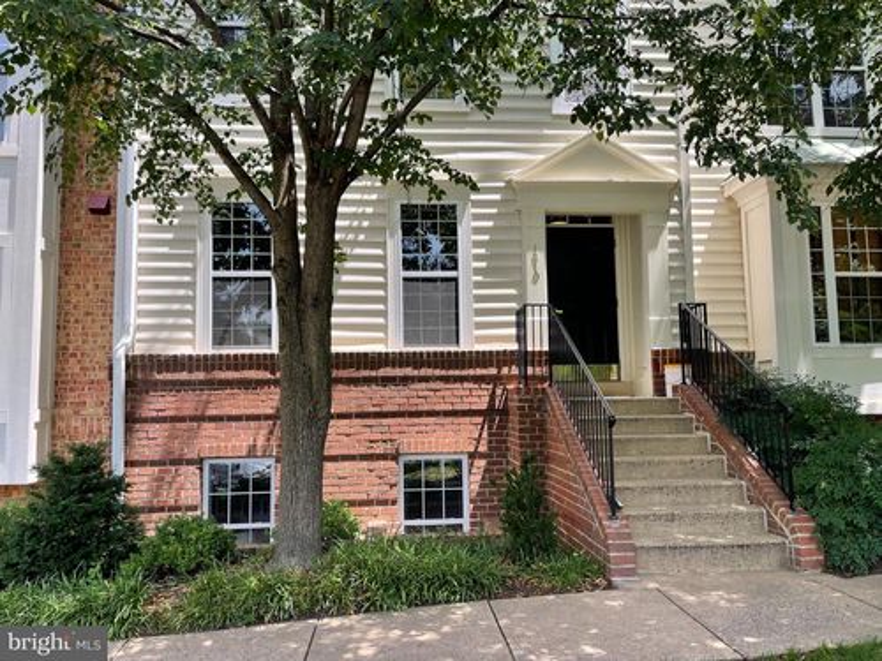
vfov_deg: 53.1
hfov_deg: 67.3
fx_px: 662
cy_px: 330
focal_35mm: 26
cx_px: 441
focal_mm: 5.1
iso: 32
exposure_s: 1/545
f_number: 1.6
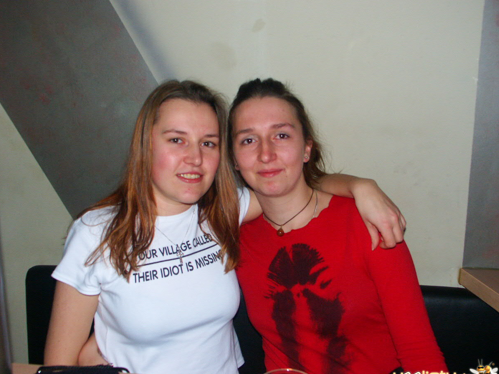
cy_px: 190
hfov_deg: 52.6
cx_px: 247
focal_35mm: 35
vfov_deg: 40.7
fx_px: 504
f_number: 2.8
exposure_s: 1/45
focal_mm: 8.56
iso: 200
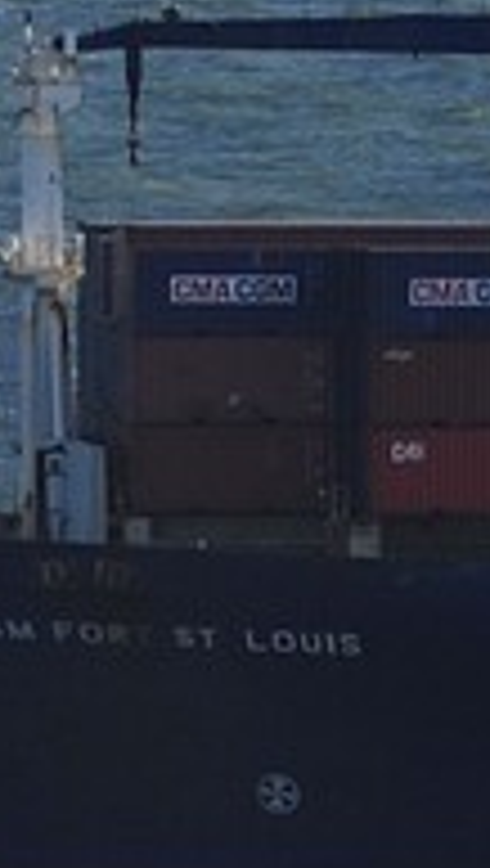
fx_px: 29959
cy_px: 1052
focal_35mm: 1301
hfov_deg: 0.9
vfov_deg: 1.7
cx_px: 2742
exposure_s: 1/500
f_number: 6.3
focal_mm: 150
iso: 200
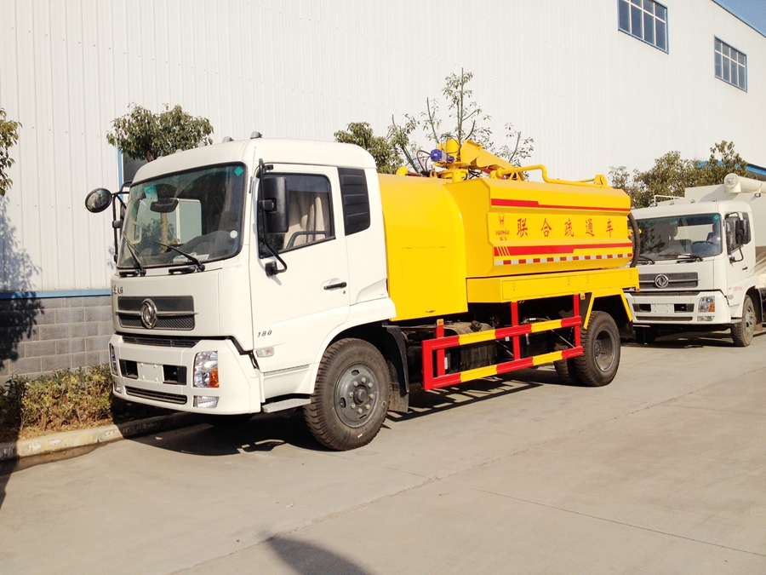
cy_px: 288
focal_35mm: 35
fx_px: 774
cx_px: 383
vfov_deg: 40.7
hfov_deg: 52.6
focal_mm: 4.28
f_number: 2.4
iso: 50
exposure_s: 1/2762
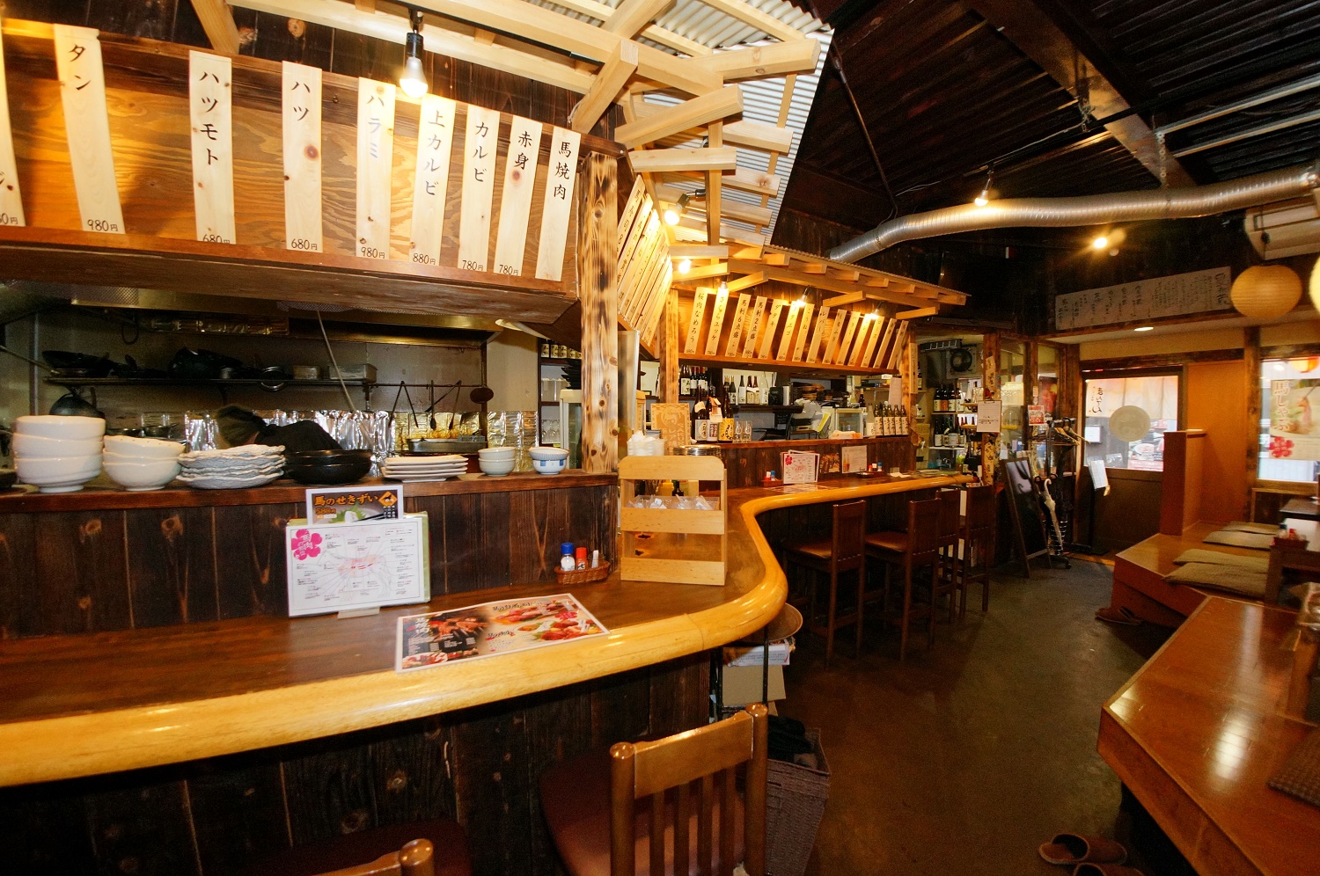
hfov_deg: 73.8
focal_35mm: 24
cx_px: 660
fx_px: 879
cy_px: 438
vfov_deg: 53.0
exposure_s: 1/60
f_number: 4
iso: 800
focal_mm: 16
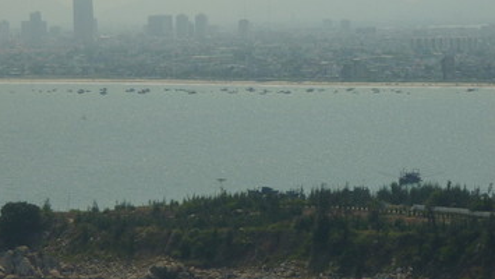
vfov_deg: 5.8
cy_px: 70
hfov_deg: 10.2
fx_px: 2757
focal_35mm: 210
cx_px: 158
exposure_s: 1/1300
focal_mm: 22.5
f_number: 6.3
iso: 100
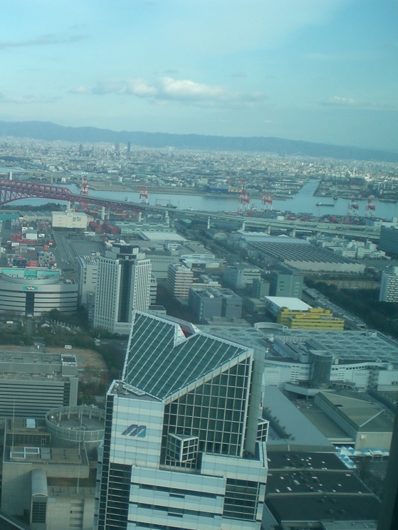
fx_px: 782
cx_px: 63
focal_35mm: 51
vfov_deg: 37.5
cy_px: 266
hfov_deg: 27.8
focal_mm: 6.3
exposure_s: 1/160
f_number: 3.1
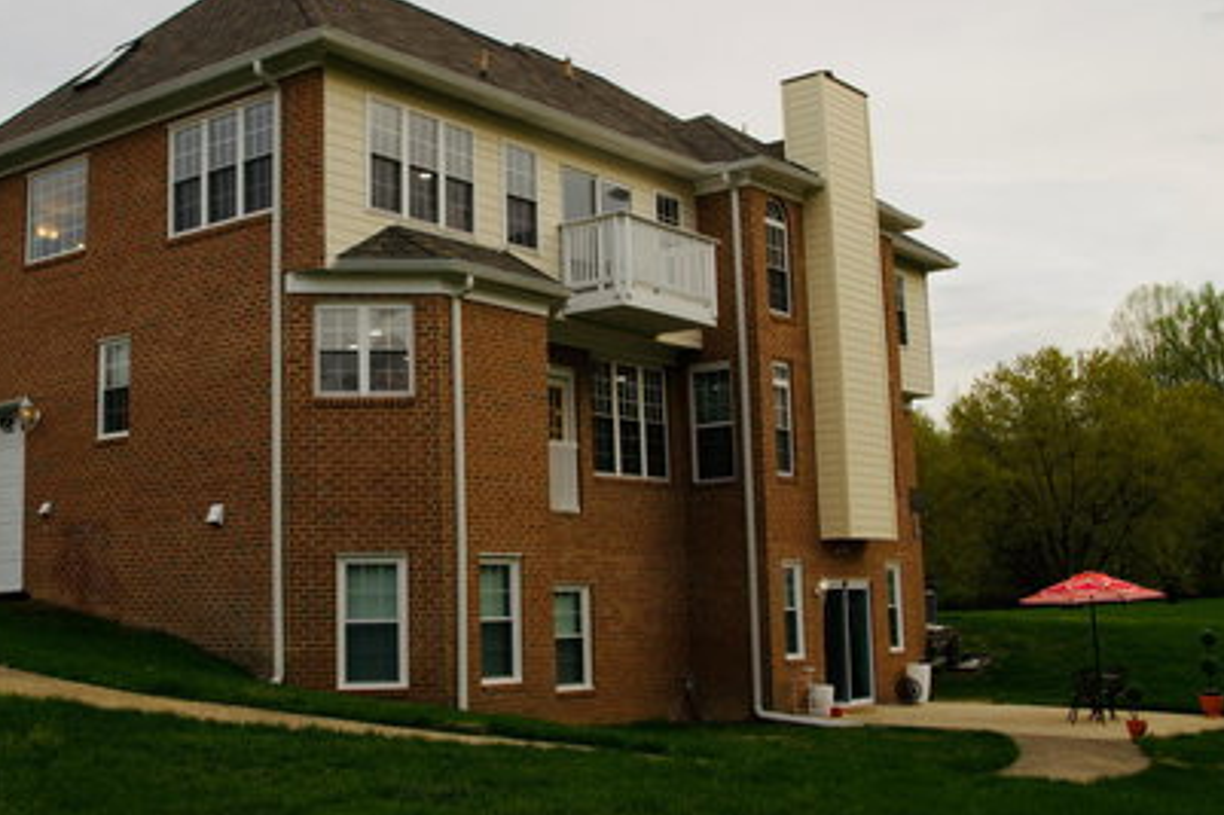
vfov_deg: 29.2
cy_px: 337
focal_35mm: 46
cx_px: 473
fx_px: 1563
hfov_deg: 42.5
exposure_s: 1/80
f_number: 10
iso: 100
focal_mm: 24
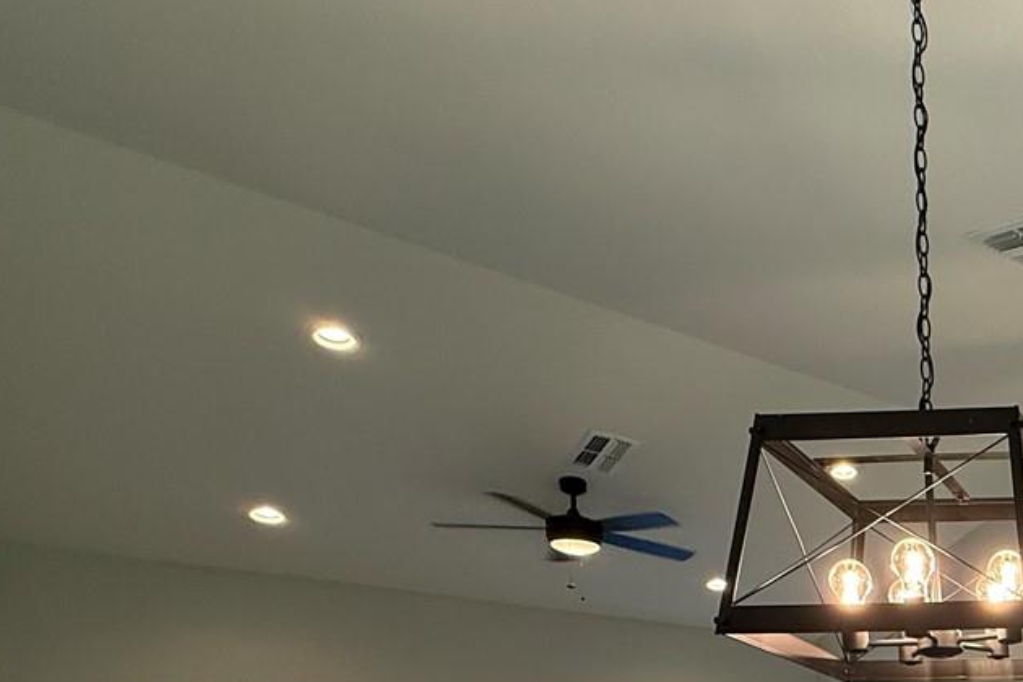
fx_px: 1051
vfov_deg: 30.0
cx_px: 1203
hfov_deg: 39.1
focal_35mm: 37
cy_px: 843
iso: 160
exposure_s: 1/120
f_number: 2.2
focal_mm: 2.22
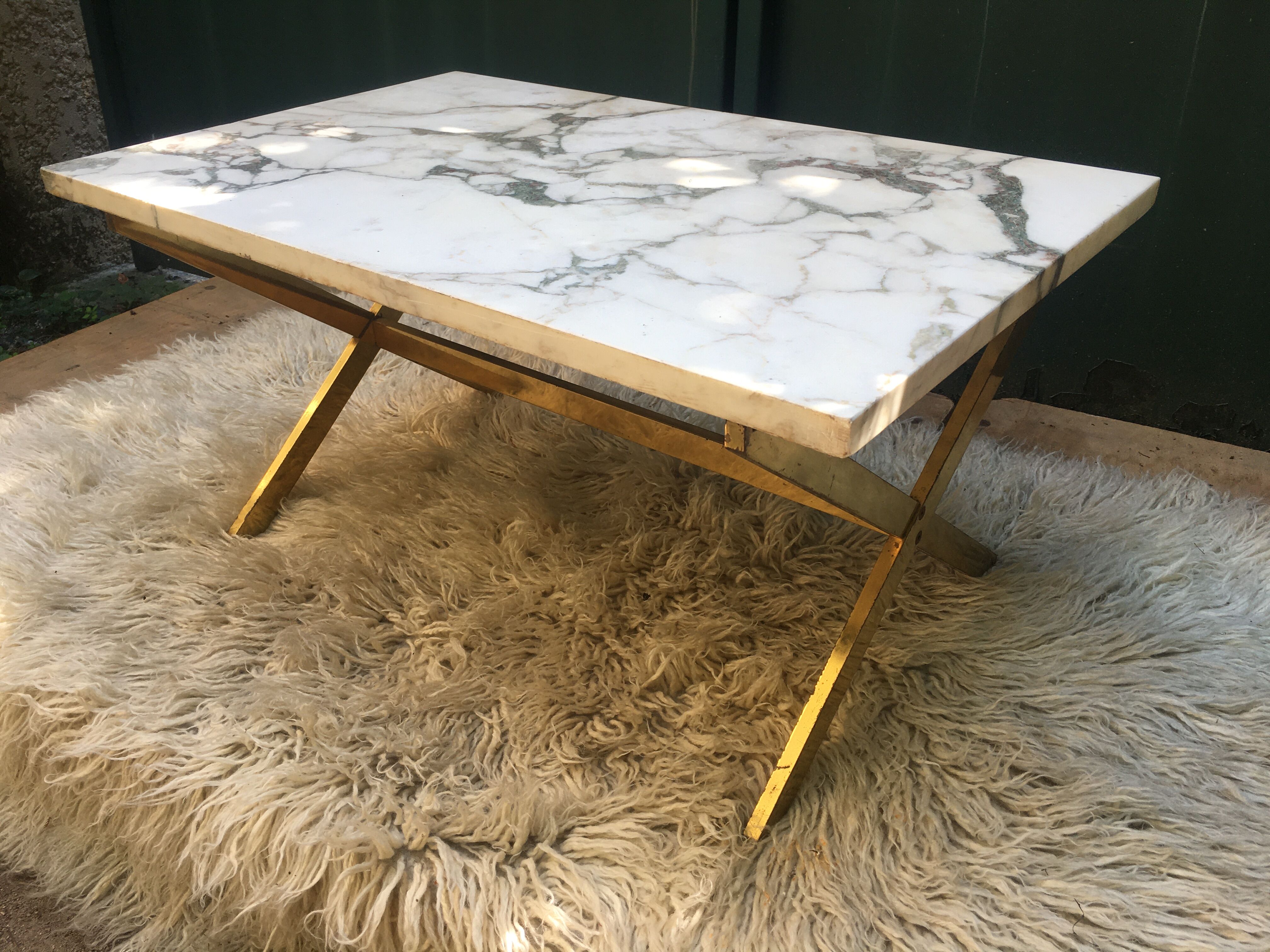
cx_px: 635
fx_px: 1064
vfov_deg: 48.2
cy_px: 476
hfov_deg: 61.7
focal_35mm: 29
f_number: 2.2
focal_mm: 4.15
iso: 25
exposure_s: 1/100
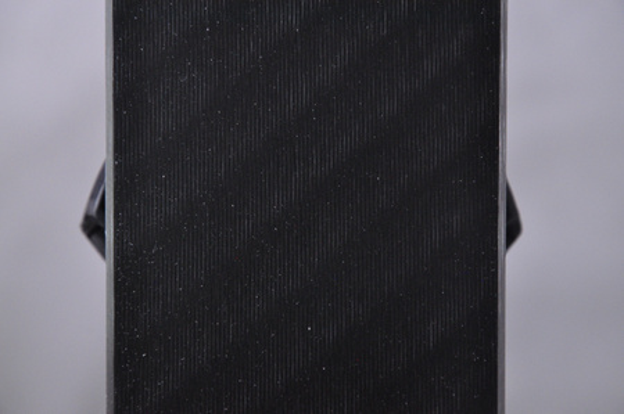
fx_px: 2727
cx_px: 312
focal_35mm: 158
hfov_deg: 13.1
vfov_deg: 8.7
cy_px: 207
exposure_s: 1/125
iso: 3200
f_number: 9.5
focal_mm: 105
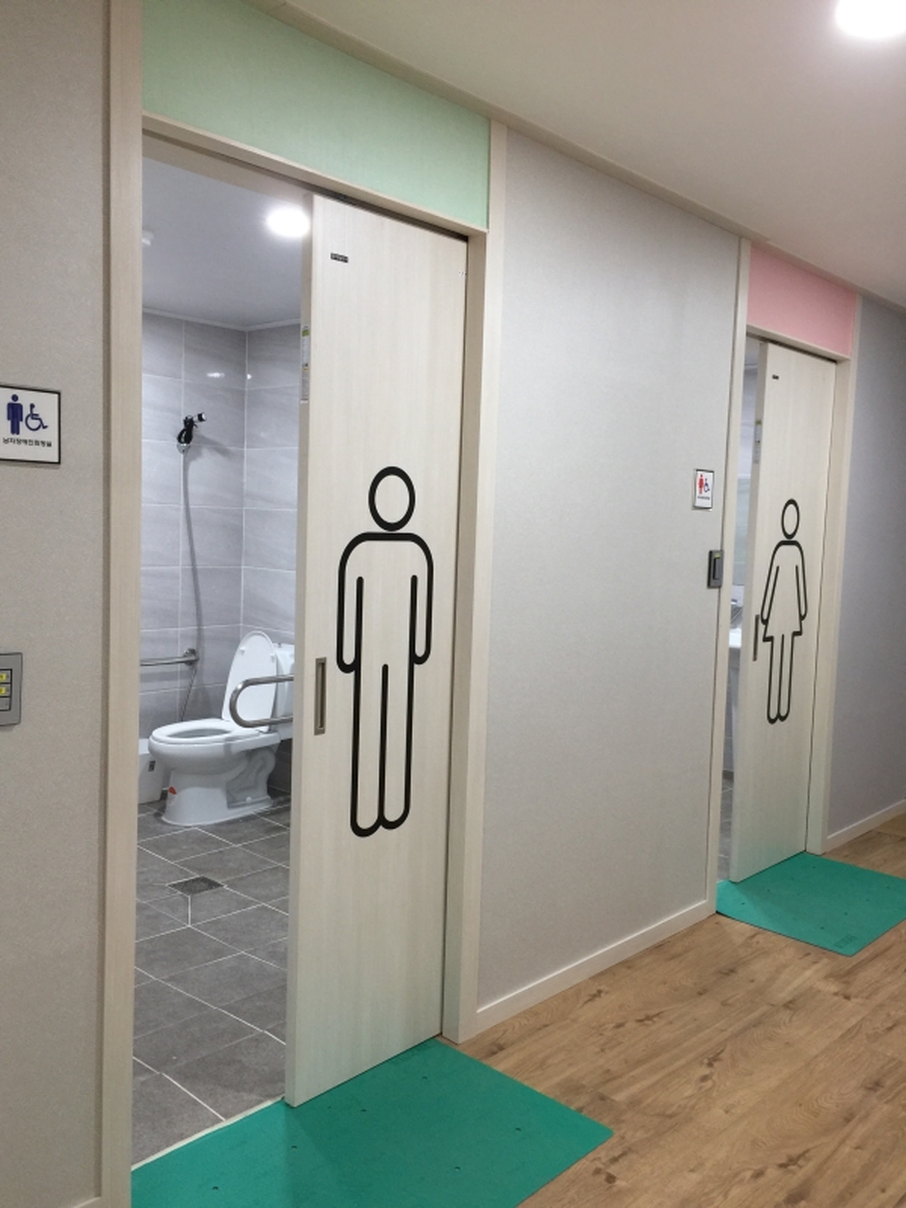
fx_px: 1012
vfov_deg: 61.7
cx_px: 453
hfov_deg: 48.2
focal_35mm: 29
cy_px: 604
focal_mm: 4.15
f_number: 2.2
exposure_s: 1/15
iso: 50
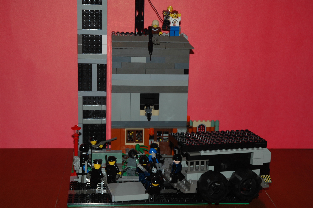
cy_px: 104
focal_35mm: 72
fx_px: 625
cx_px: 156
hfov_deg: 28.1
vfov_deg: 18.9
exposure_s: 1/60
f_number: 4.5
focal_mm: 48
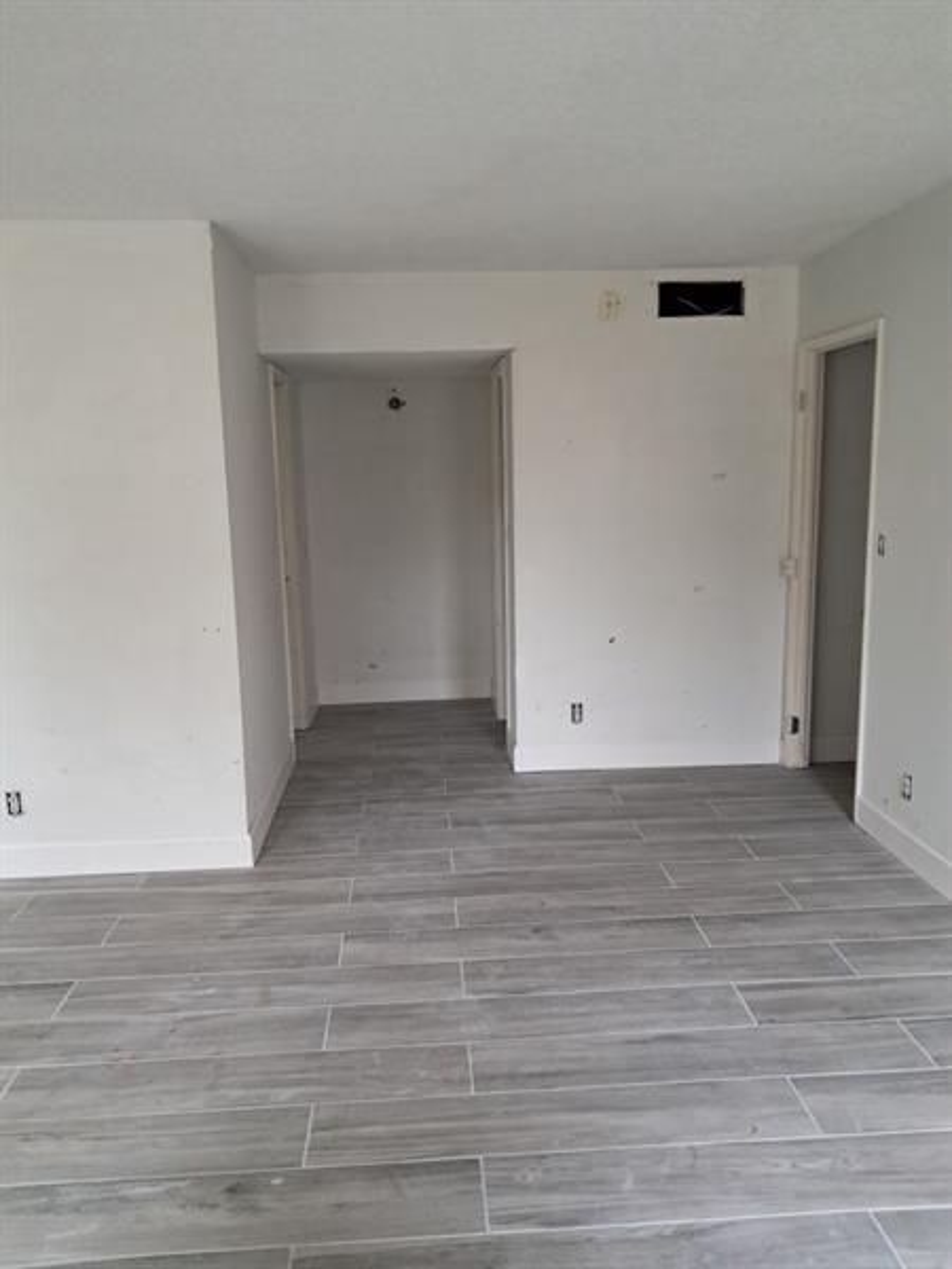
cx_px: 476
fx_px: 990
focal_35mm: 27
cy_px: 634
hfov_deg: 51.4
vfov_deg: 65.3
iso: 400
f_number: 1.8
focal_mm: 4
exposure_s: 1/60
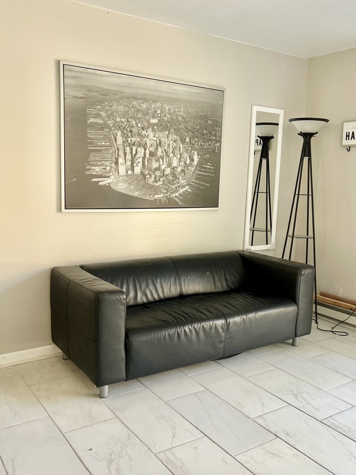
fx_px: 453
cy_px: 242
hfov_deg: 42.9
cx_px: 185
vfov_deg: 55.4
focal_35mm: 33
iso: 125
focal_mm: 5.7
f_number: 1.5
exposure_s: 1/121
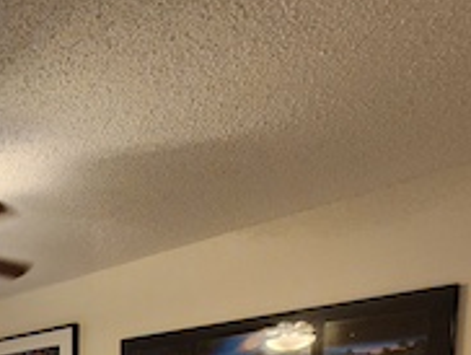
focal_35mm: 36
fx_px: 490
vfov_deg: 31.1
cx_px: -158
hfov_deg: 34.2
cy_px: 459
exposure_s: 1/60
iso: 400
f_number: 2.2
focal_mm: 2.2
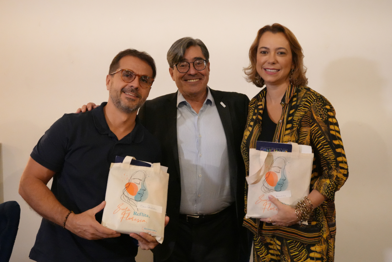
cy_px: 131
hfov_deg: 45.0
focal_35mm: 44
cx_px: 196
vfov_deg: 30.9
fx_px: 474
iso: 6400
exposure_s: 1/160
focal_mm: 29
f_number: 4
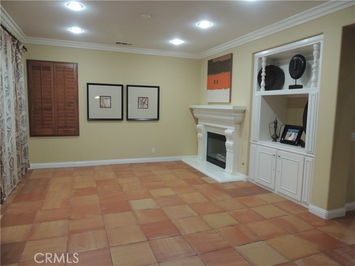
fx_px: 246
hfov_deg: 71.6
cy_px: 133
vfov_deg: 56.8
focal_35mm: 24
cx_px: 178
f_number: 3
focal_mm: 4.3
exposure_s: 1/30
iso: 360
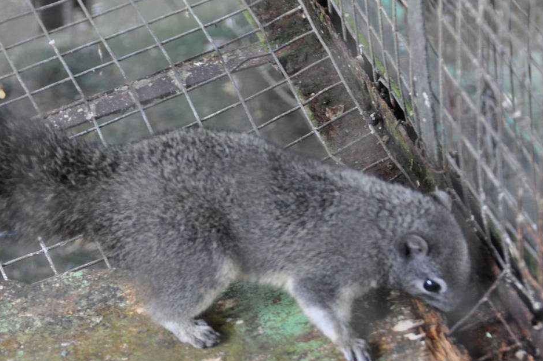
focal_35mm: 269
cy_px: 212
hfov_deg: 7.7
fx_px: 4052
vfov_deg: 5.1
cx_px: 175
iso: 800
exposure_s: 1/60
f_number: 5.6
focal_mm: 105
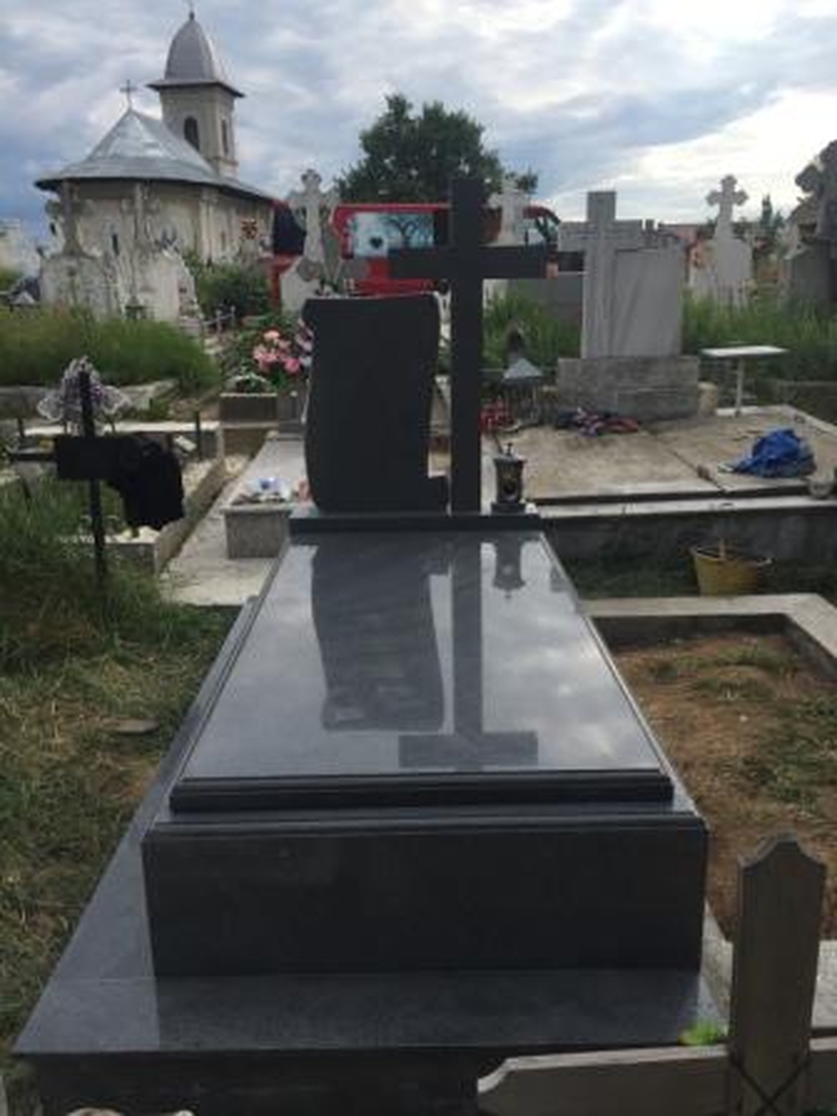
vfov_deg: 61.7
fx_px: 935
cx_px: 418
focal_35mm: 29
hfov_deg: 48.2
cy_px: 558
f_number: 2.2
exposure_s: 1/1276
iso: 32
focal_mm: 4.15
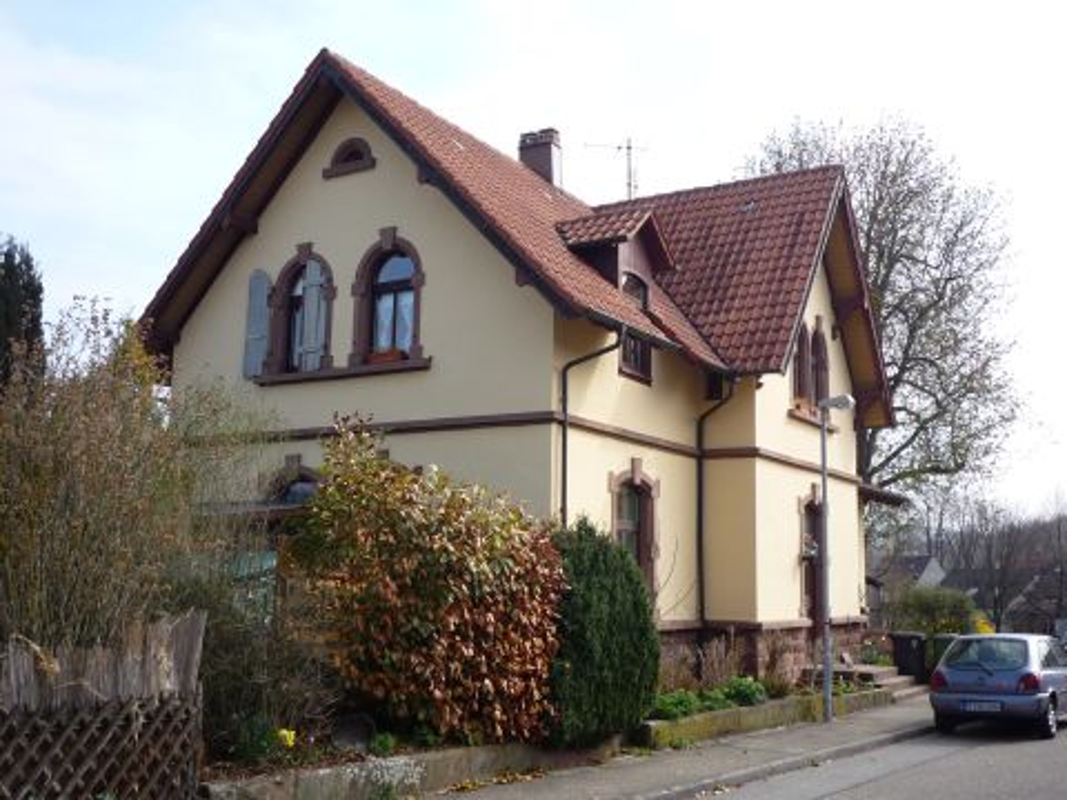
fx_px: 1171
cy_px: 400
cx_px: 534
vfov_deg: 37.7
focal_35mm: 38
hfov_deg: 49.0
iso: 100
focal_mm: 5.2
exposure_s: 1/400
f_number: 4
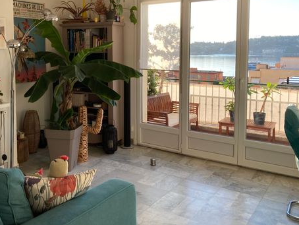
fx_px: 320
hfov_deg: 49.6
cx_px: 111
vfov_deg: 38.3
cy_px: 77
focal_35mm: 37
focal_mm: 3.99
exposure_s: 1/206
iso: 20
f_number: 1.8
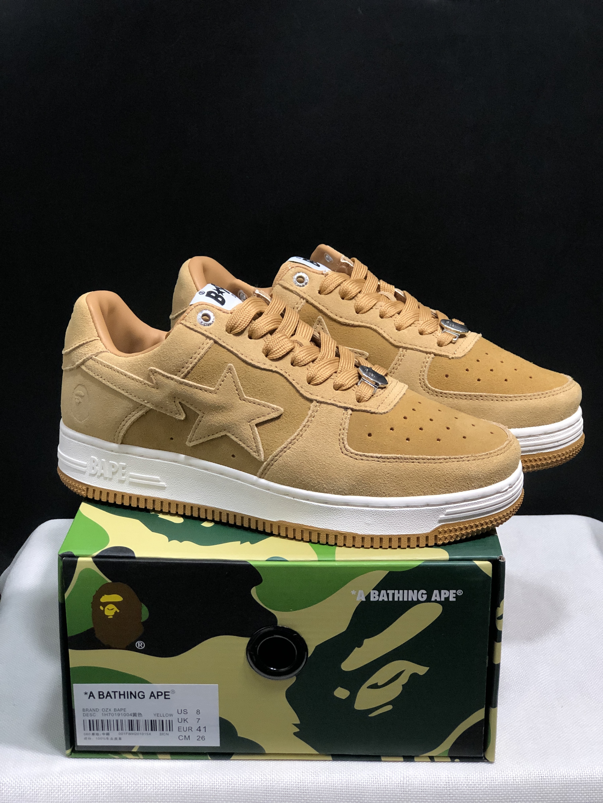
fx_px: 1324
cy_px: 402
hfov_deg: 25.7
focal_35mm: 57
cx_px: 302
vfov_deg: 33.8
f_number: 2.8
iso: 125
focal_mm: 6.6
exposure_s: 1/30
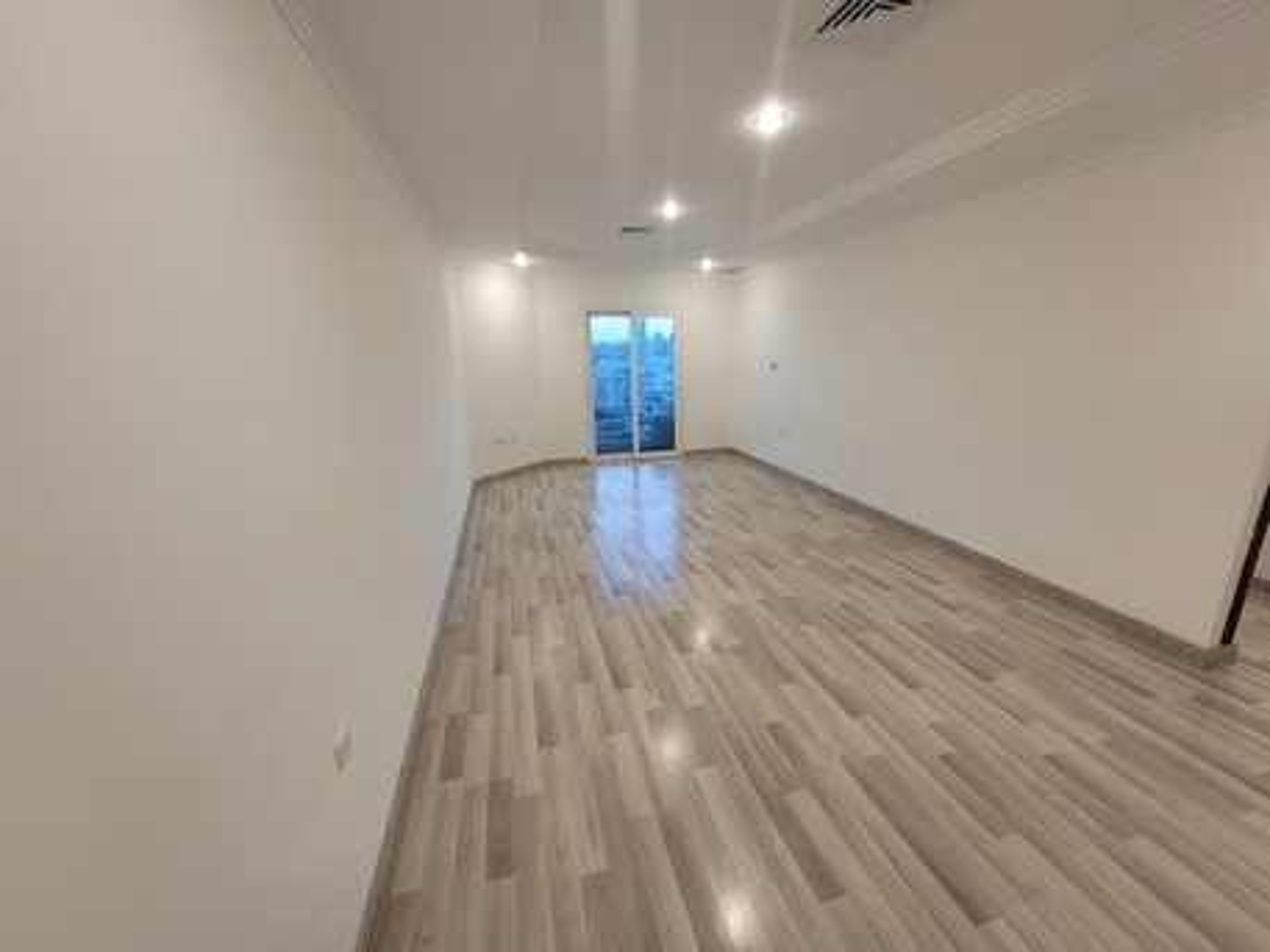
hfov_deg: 106.2
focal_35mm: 13
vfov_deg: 89.9
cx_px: 635
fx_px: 477
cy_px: 476
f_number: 2.2
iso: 80
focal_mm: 1.74
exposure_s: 1/50
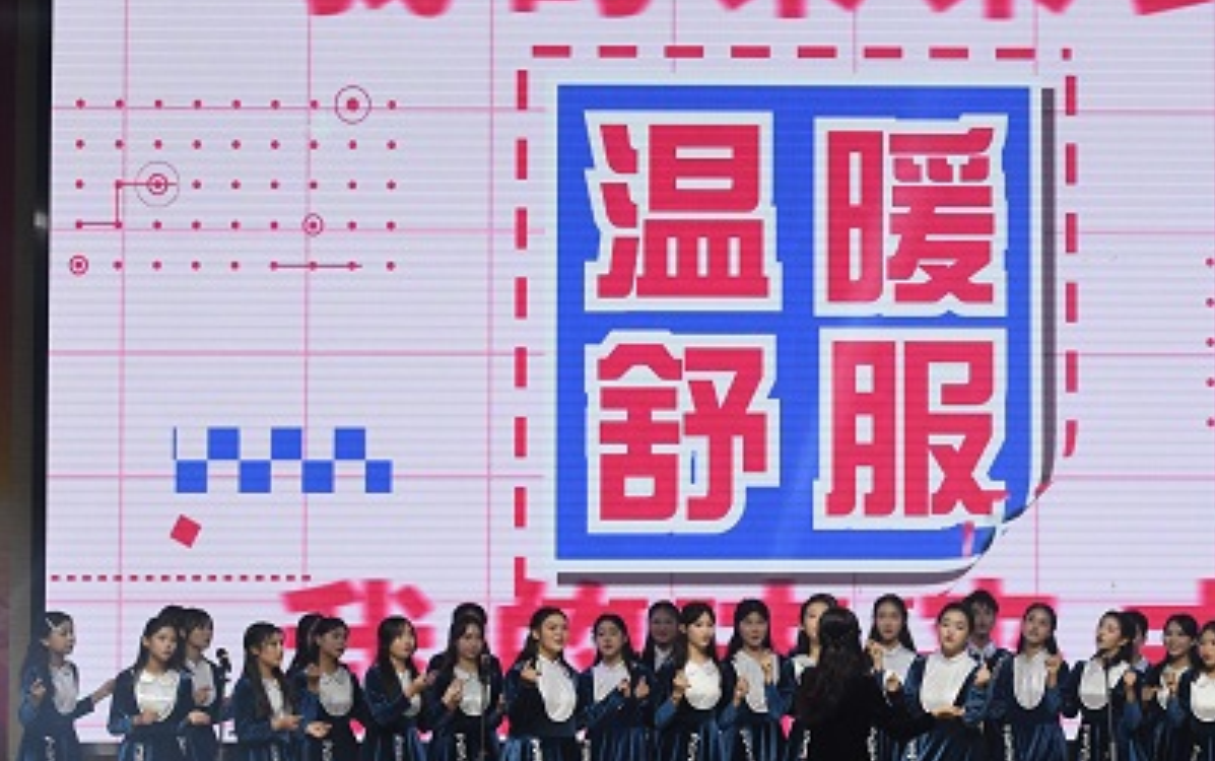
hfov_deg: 16.6
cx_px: 868
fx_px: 4142
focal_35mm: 125
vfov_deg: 10.5
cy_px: 365
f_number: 10
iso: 4000
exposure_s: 1/320
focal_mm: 70
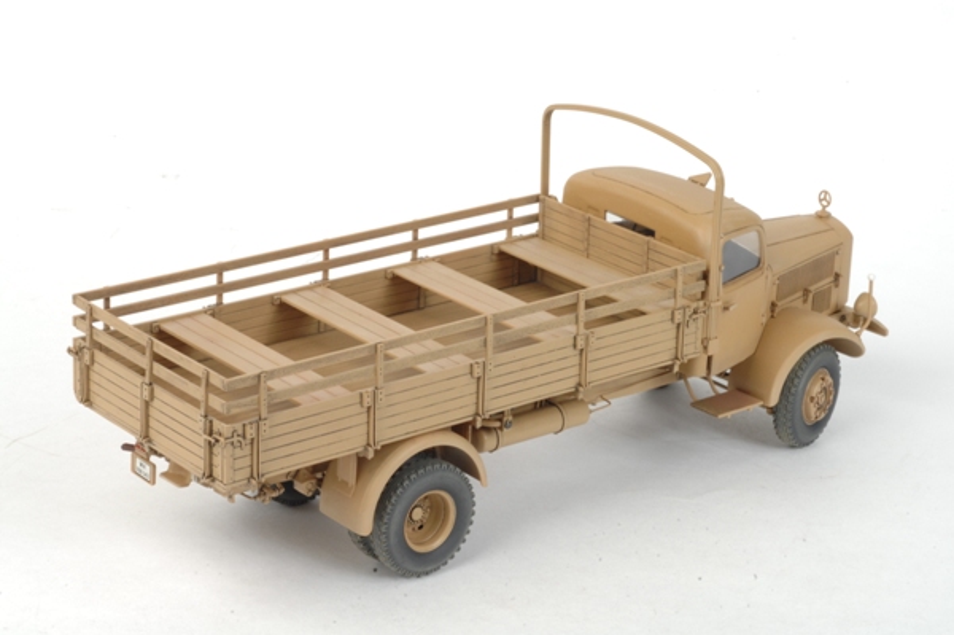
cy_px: 318
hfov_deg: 22.6
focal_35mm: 90
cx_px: 477
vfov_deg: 15.2
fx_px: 2383
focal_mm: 60
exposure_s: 1/160
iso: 400
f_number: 36
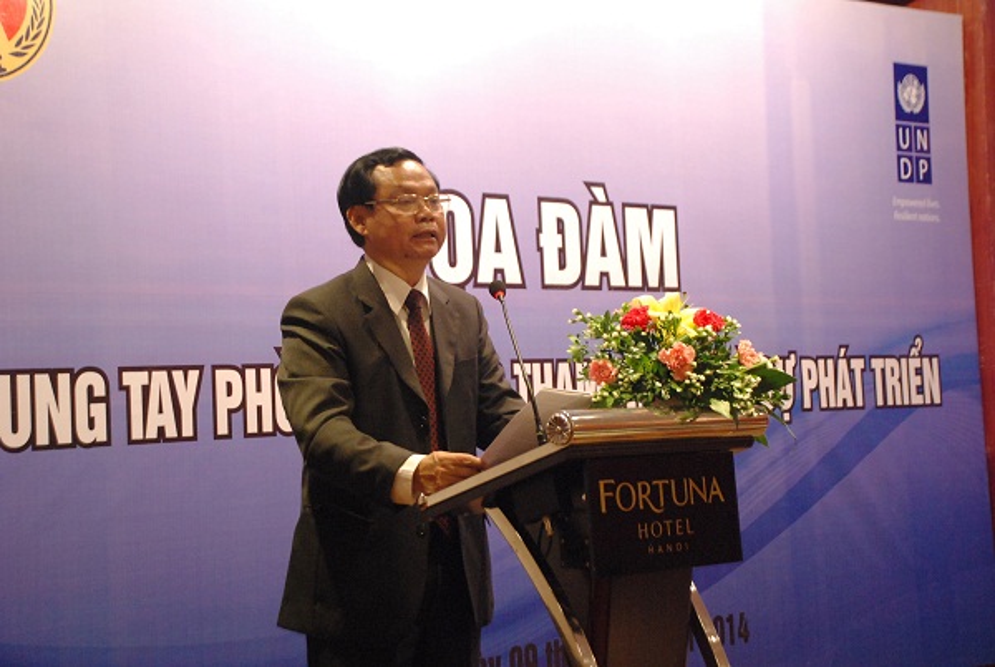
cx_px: 498
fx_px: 1993
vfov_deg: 19.0
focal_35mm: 72
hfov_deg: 28.0
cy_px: 334
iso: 1600
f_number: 4.8
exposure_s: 1/15
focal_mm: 48
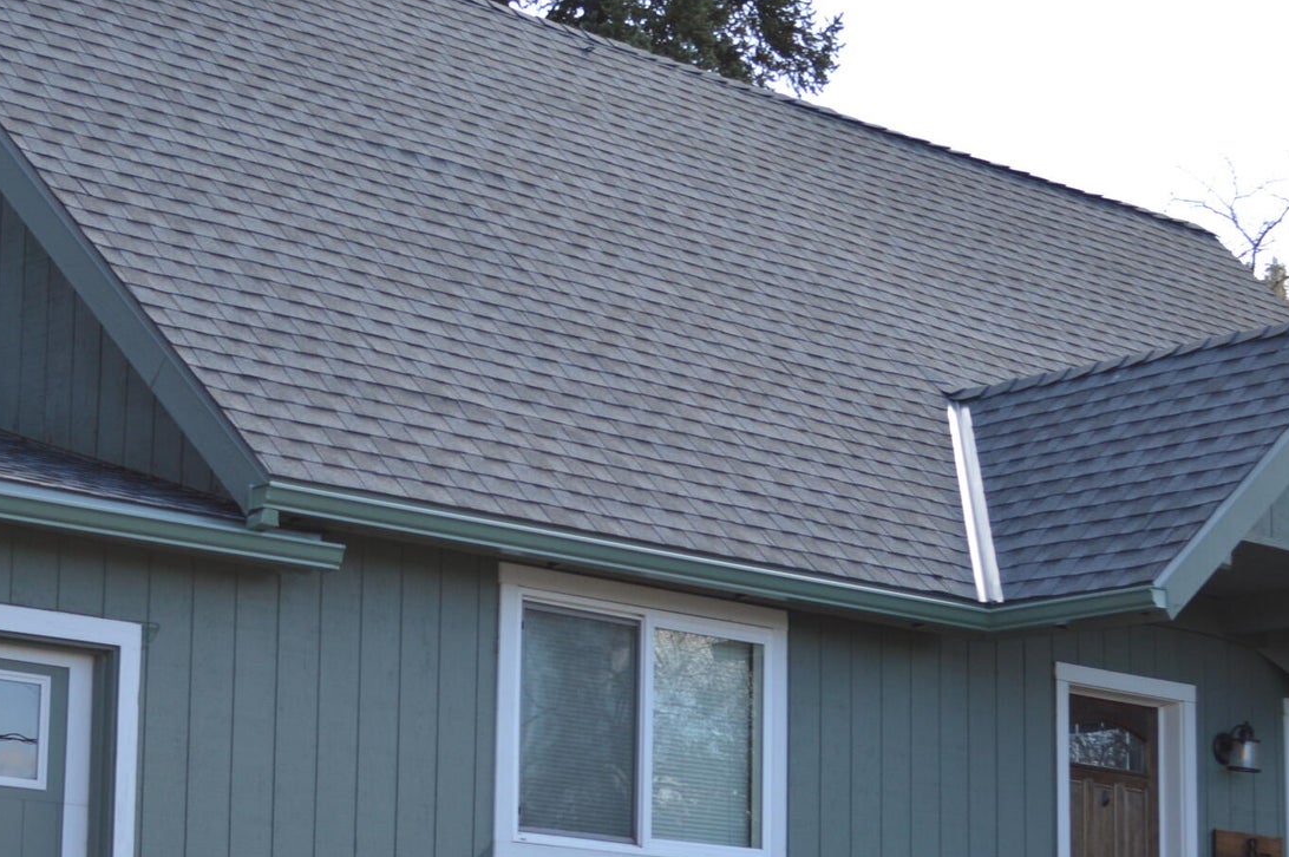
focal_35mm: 86
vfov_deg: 15.8
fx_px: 3076
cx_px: 428
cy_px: 650
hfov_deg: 23.6
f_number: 4.5
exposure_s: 1/200
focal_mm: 26
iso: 100
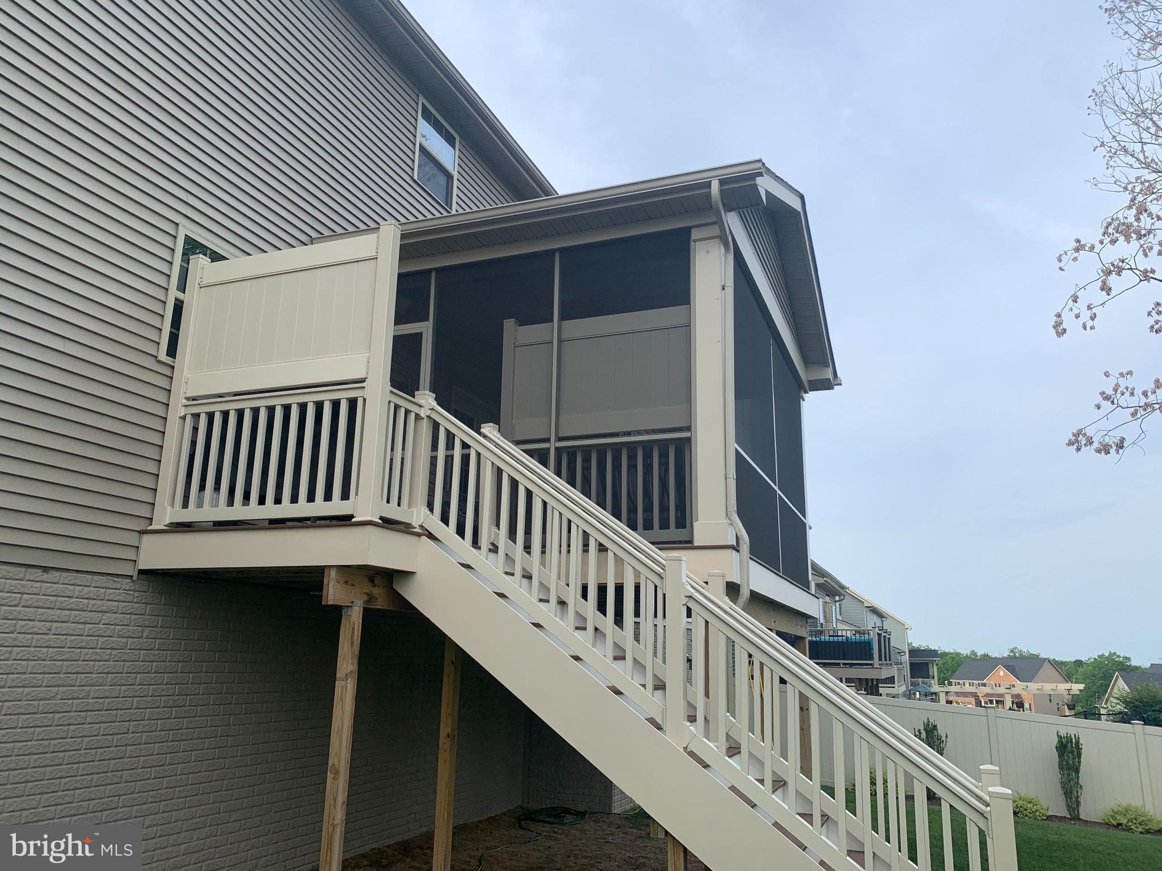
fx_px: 873
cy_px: 436
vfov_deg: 53.1
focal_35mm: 26
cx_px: 581
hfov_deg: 67.3
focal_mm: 4.25
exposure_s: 1/1088
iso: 25
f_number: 1.8
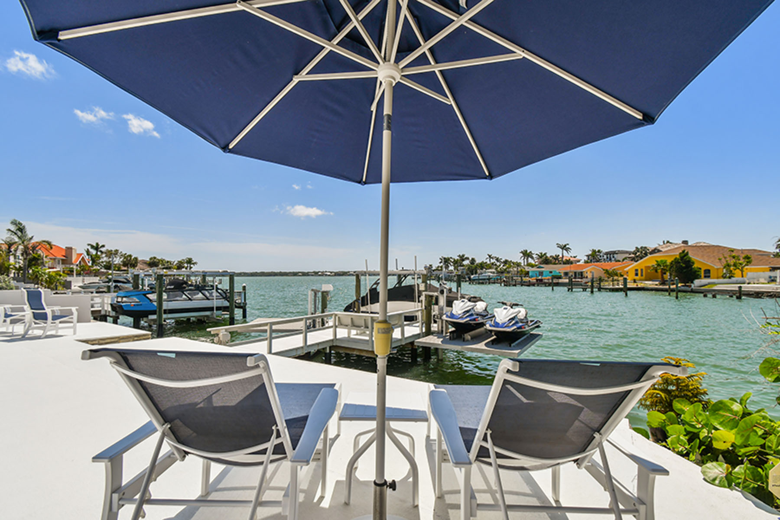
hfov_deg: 100.4
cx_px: 390
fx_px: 325
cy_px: 260
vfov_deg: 77.3
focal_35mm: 15
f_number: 7.1
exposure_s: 1/1000
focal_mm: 10
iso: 100
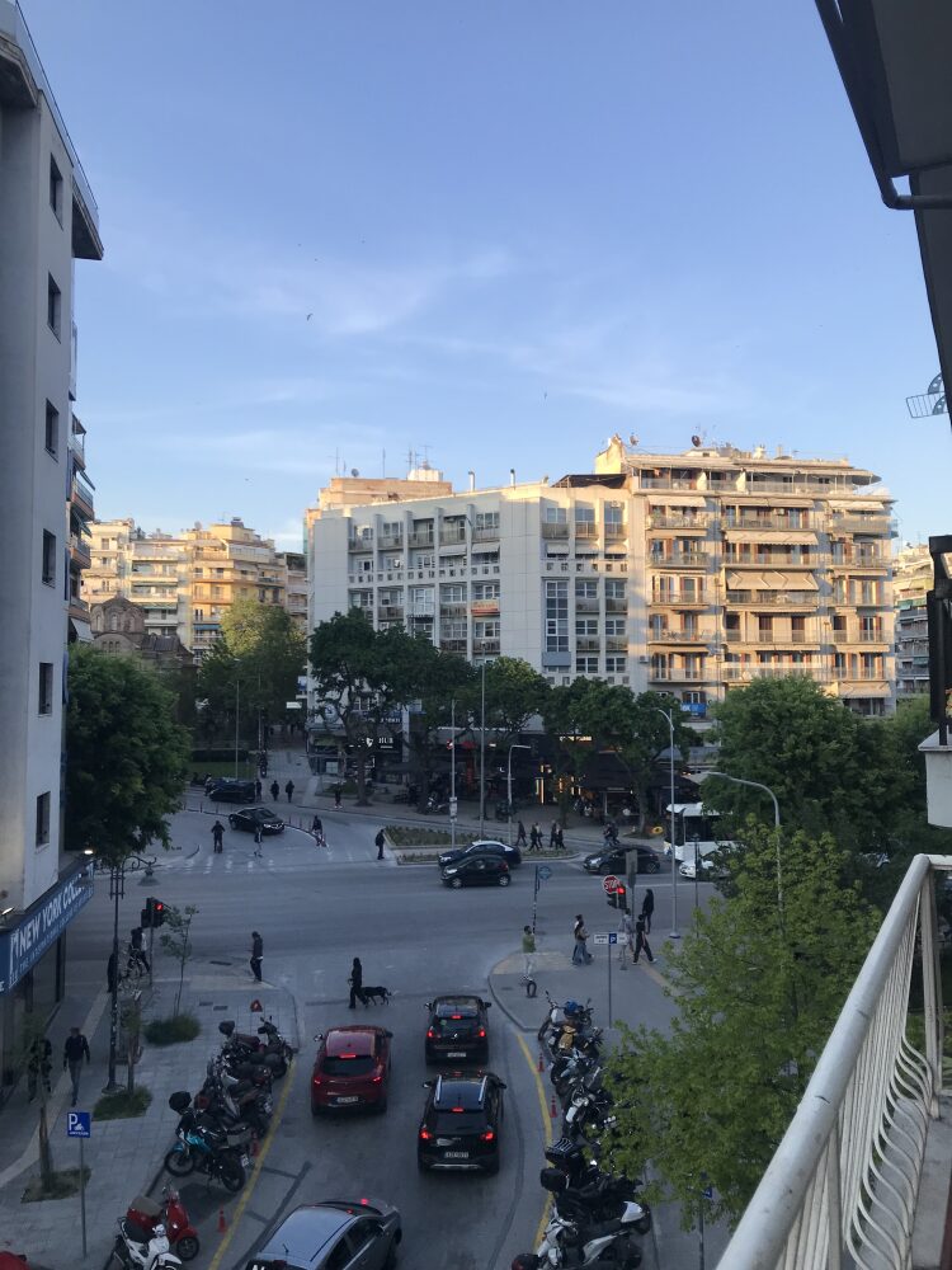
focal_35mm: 28
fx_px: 1027
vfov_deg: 63.4
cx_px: 476
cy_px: 635
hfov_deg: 49.7
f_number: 1.8
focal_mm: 3.99
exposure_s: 1/567
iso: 20
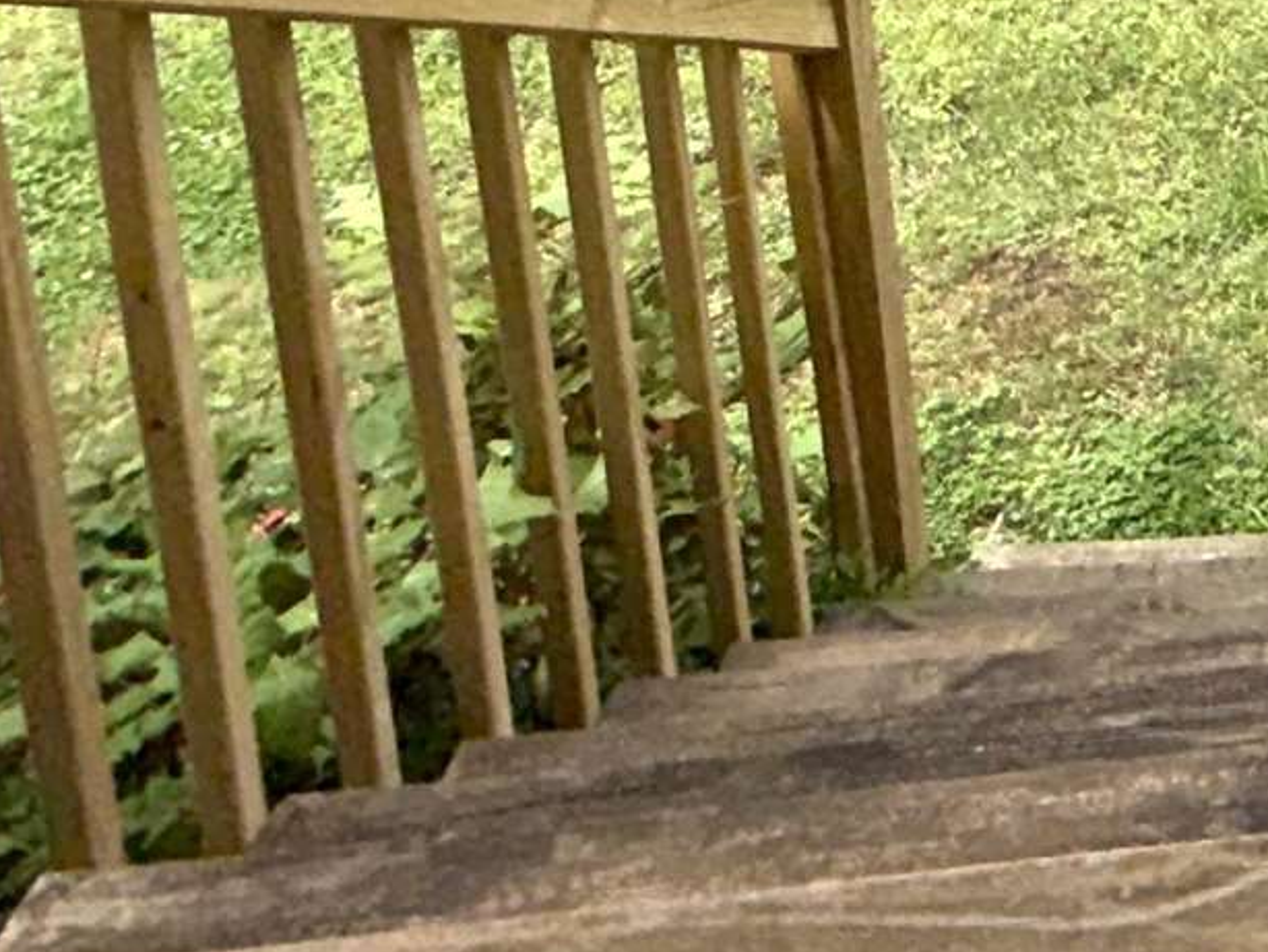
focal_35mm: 70
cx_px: 1995
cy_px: -1010
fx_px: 2565
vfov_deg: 15.9
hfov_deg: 22.1
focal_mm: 2.22
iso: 16
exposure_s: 1/1656
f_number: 2.2
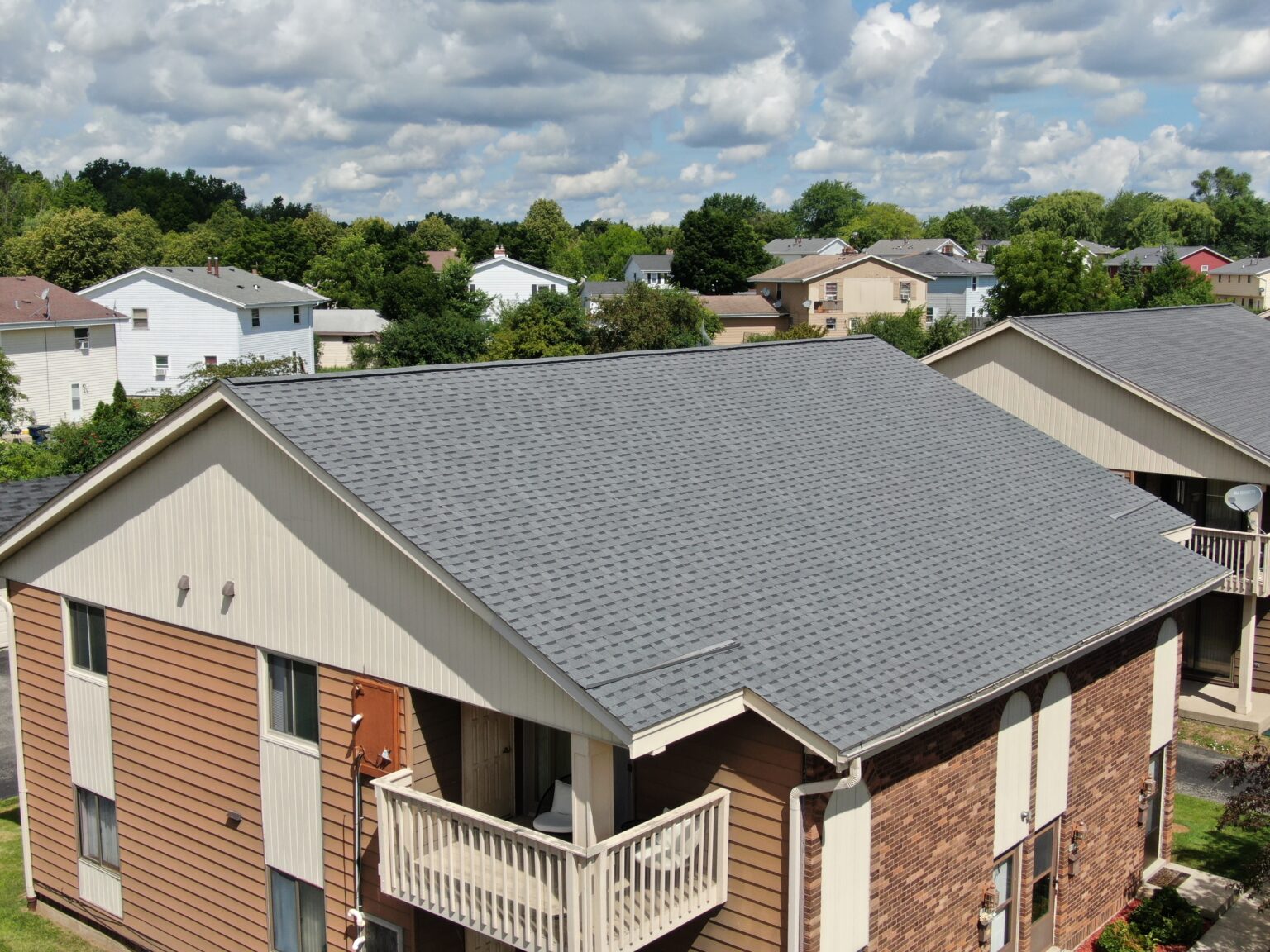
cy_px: 476
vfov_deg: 35.1
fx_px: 1504
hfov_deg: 45.8
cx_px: 635
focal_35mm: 41
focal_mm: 7.07
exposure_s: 1/1000
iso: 100
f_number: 3.5
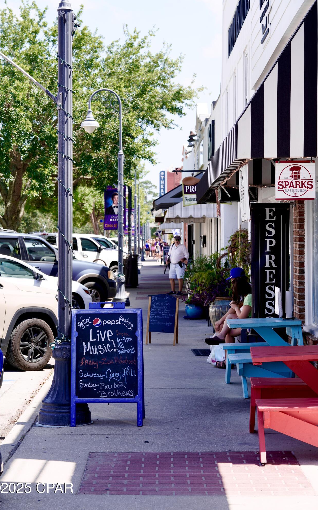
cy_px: 255
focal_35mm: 87
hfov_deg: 15.0
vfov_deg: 23.8
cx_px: 159
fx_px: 1207
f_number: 7.1
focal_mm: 85
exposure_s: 1/100
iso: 100
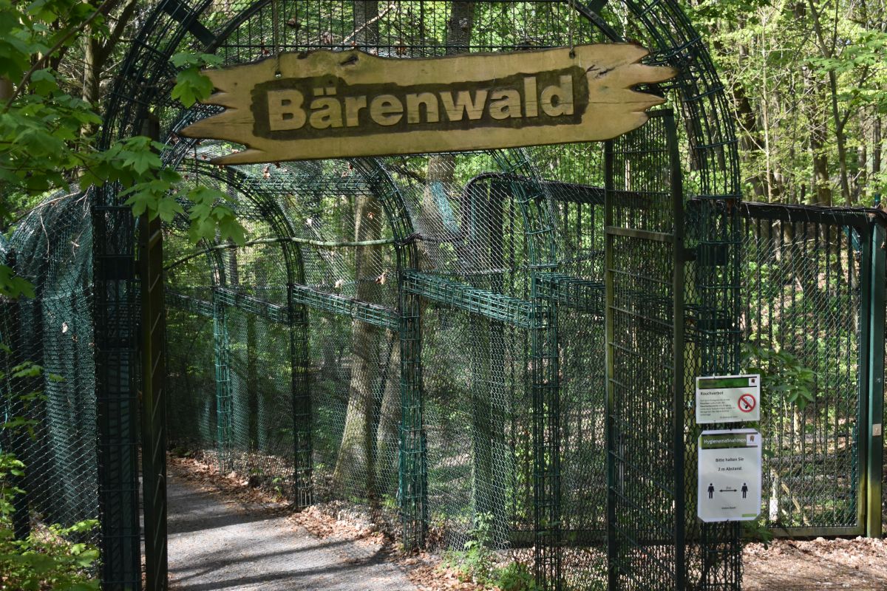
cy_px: 296
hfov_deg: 35.1
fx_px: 1404
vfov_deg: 23.8
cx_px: 444
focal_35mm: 57
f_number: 4.8
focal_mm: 38
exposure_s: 1/800
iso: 800
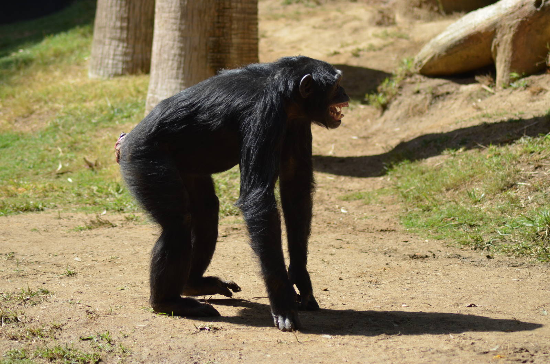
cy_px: 182
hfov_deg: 8.1
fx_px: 3888
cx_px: 275
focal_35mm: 255
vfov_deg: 5.4
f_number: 5
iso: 400
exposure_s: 1/1250
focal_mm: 170
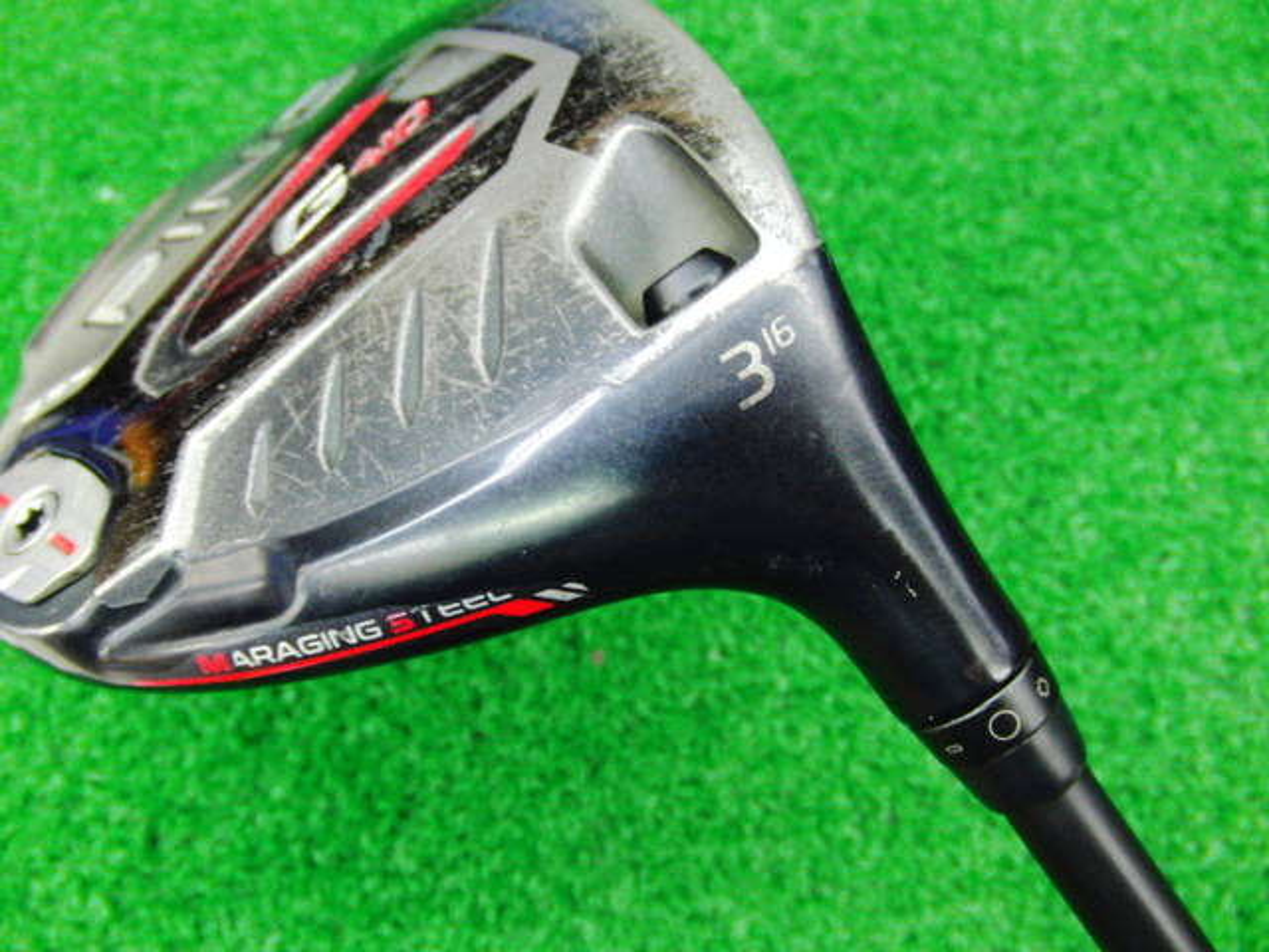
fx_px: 1356
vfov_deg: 38.7
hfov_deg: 50.1
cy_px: 476
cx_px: 634
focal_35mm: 37
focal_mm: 6.42
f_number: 3.6
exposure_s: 1/15
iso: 400
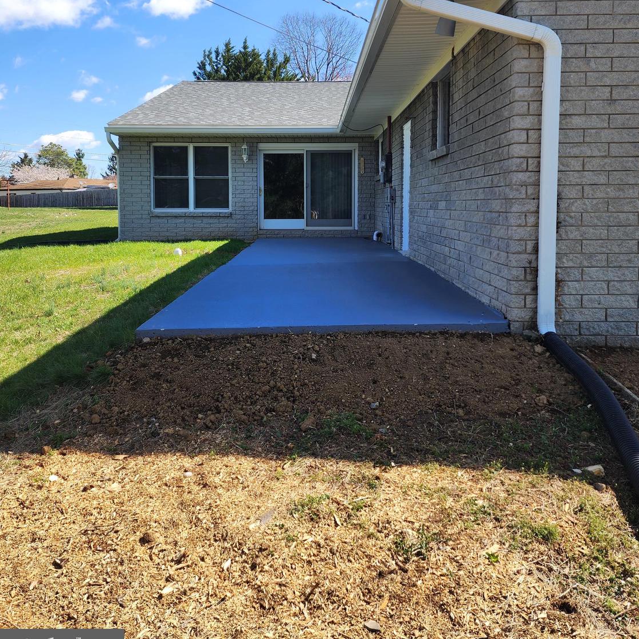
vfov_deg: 56.5
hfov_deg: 57.3
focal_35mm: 28
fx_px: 585
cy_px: 236
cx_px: 311
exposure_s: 1/574
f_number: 1.8
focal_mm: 6.4
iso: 12
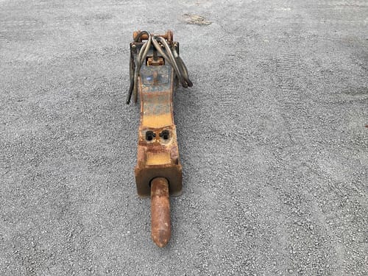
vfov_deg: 48.2
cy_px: 138
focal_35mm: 29
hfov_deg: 61.7
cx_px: 184
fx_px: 308
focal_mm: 3
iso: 25
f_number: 1.8
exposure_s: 1/719
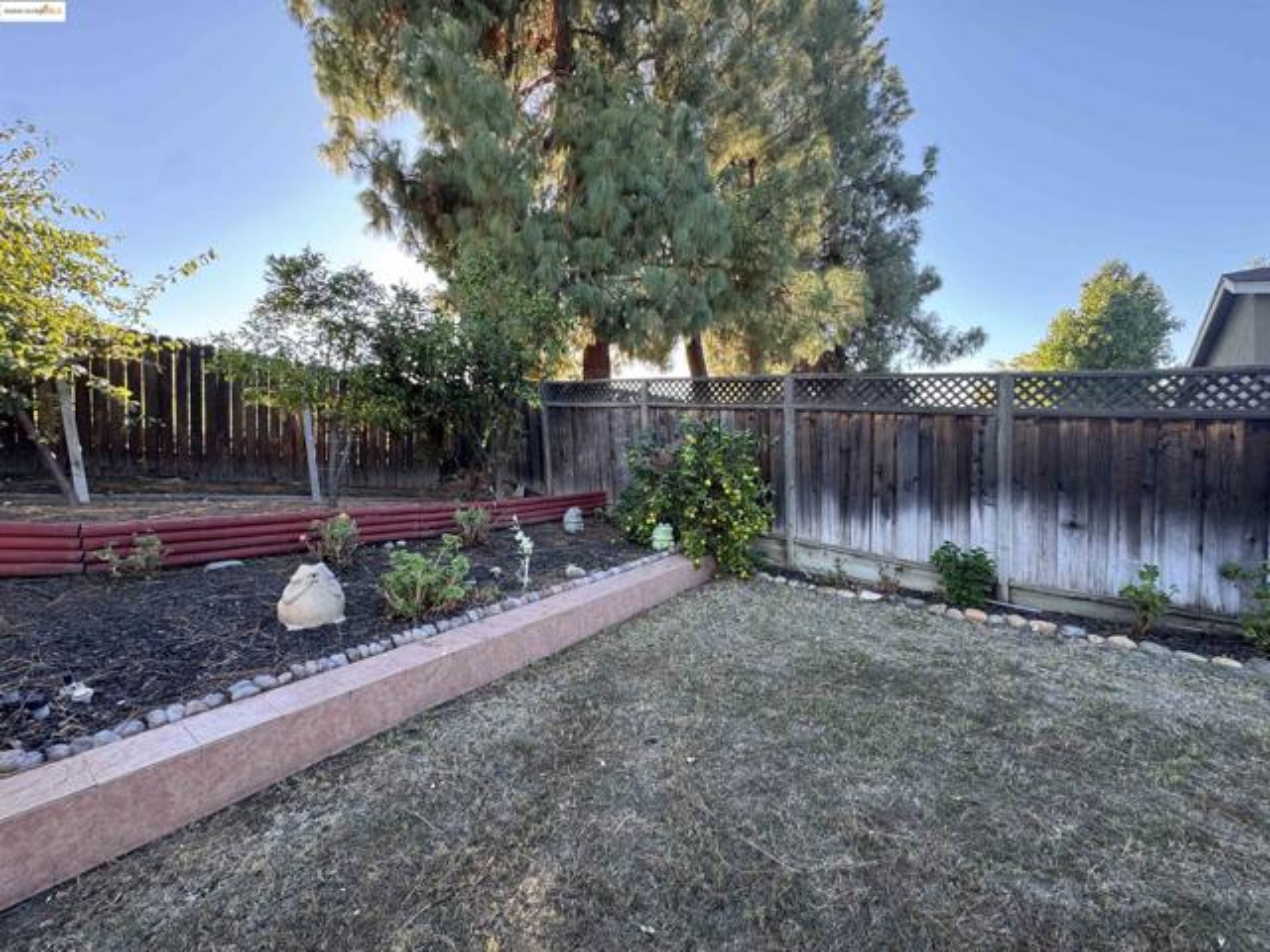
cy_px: 476
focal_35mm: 14
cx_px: 635
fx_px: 514
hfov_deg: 102.1
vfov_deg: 85.7
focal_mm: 2.22
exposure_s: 1/99
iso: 50
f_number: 2.2
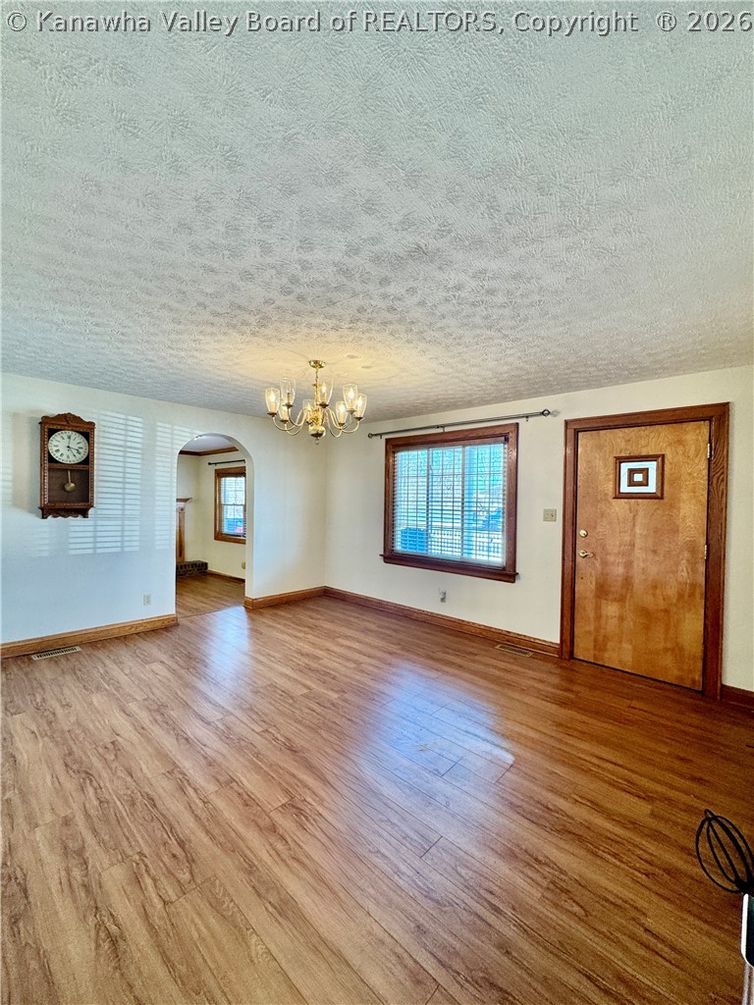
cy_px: 502
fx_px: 407
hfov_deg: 85.7
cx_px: 377
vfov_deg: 102.1
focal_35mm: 14
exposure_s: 1/120
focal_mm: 2.22
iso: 125
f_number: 2.2
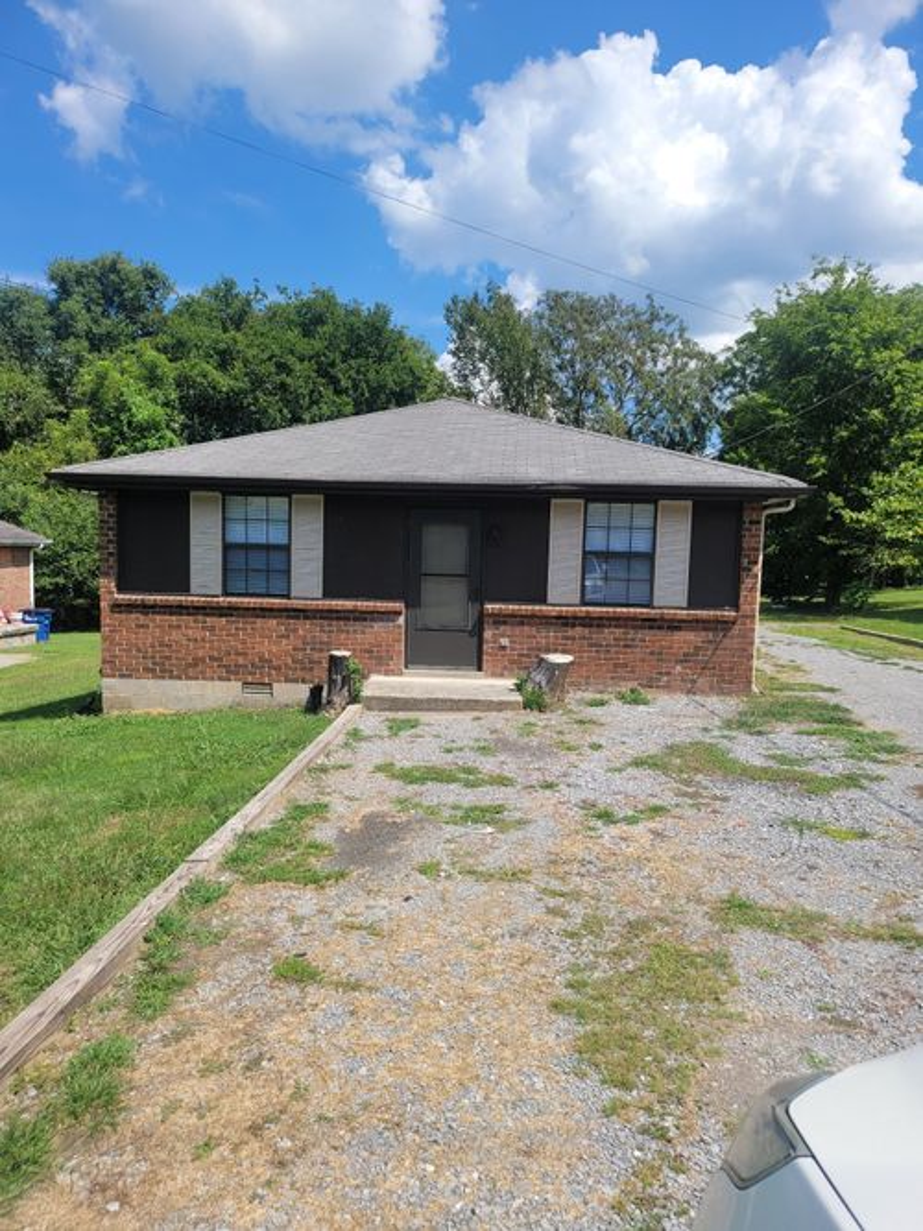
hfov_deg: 53.0
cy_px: 616
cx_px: 462
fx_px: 925
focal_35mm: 26
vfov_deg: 67.3
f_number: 1.8
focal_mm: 5
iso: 40
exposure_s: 1/2503
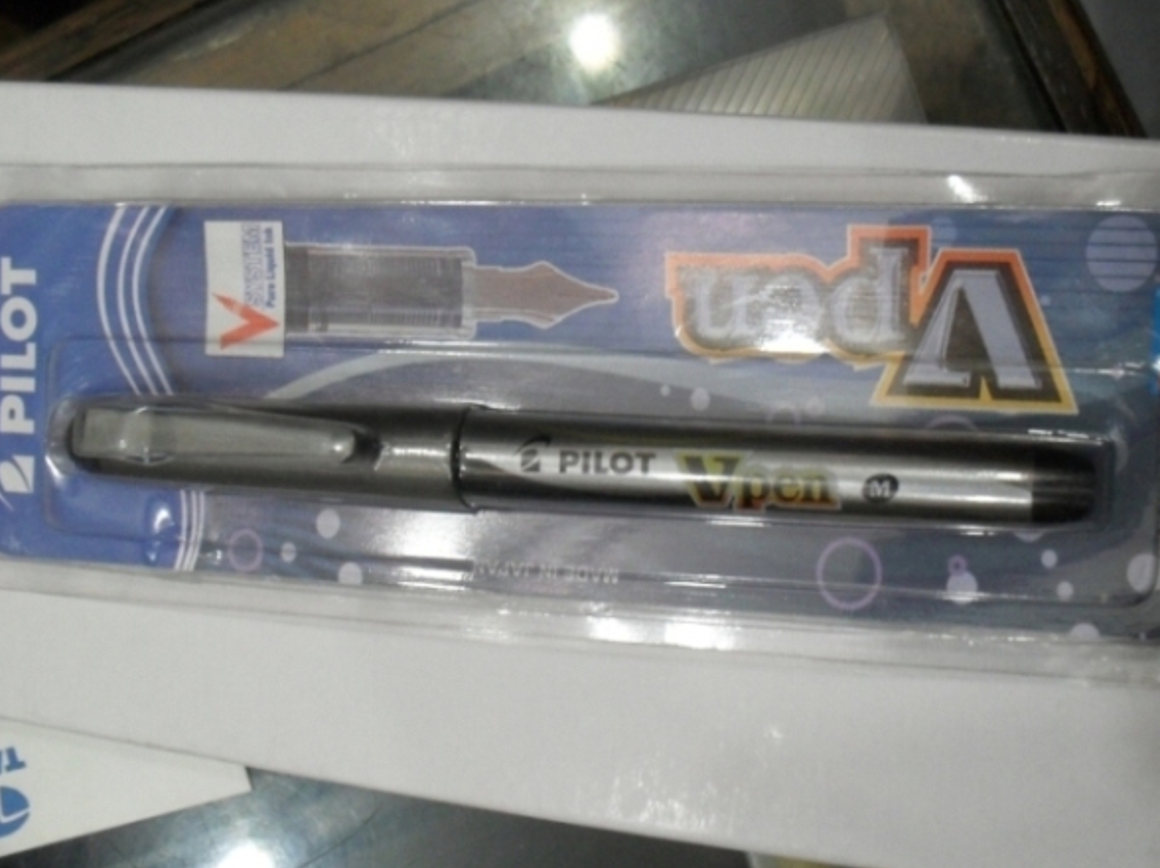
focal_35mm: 45
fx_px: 1507
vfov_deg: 32.1
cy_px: 396
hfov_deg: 42.1
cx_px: 582
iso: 200
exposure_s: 1/20
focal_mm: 6.3
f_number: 2.8
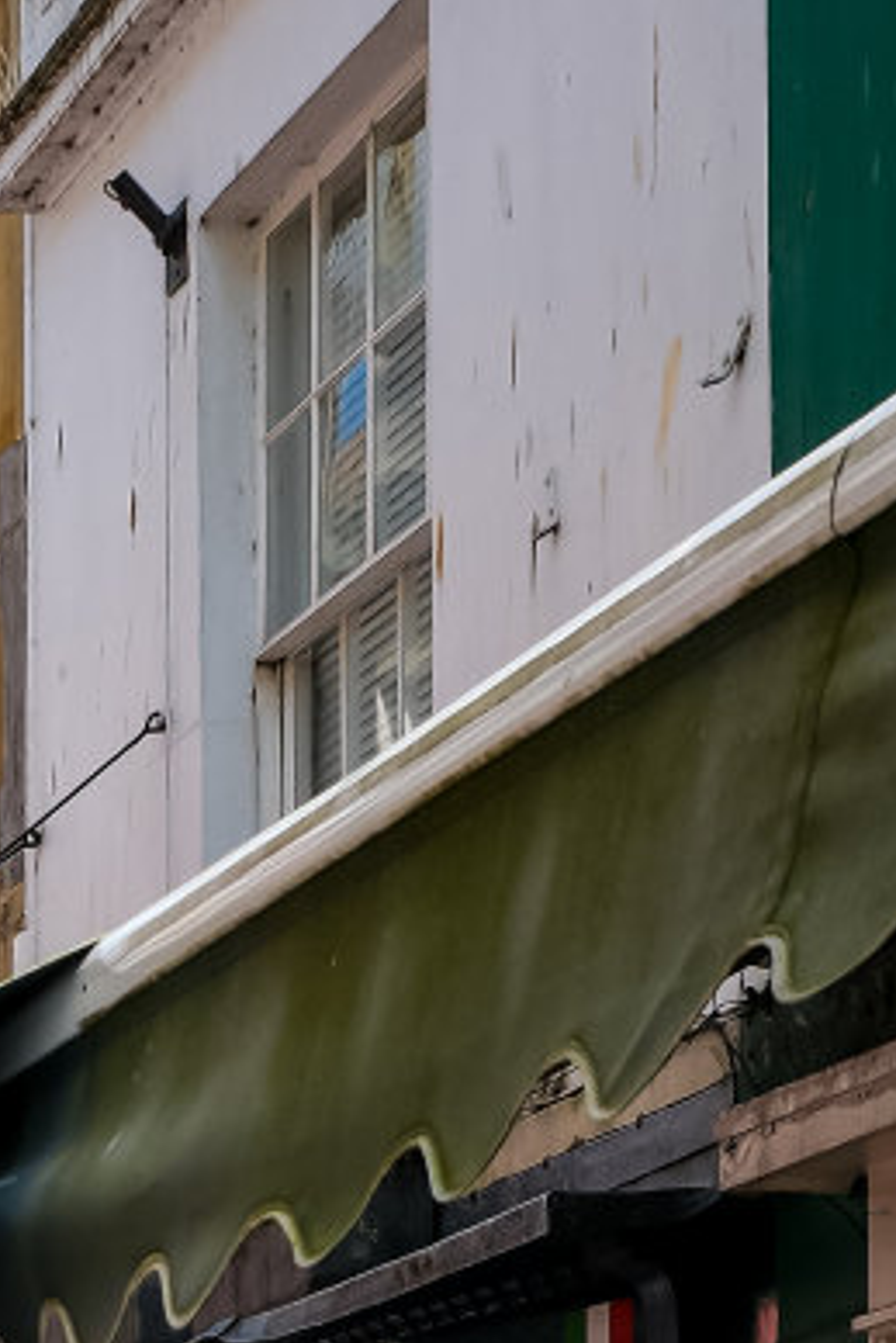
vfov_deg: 14.4
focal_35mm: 132
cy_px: 2046
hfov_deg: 9.7
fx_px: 4923
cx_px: -905
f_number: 5.6
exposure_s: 1/340
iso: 160
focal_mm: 21.4
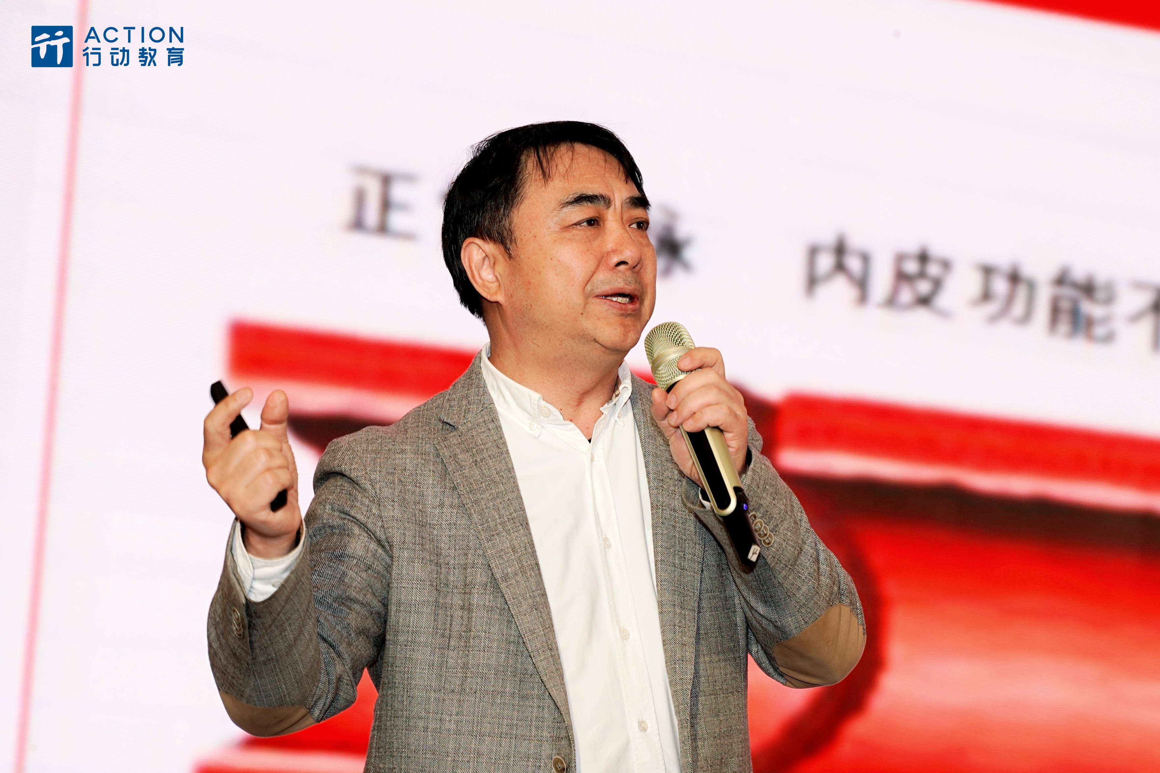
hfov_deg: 18.3
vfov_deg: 12.2
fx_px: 3608
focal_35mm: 112
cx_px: 580
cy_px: 386
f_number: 4
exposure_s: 1/80
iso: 100
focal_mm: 75
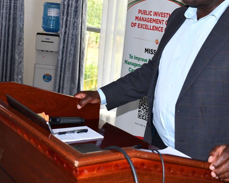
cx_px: 142
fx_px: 434
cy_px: 42
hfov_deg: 29.5
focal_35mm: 64
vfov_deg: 23.6
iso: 400
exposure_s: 1/60
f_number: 3.8
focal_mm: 24
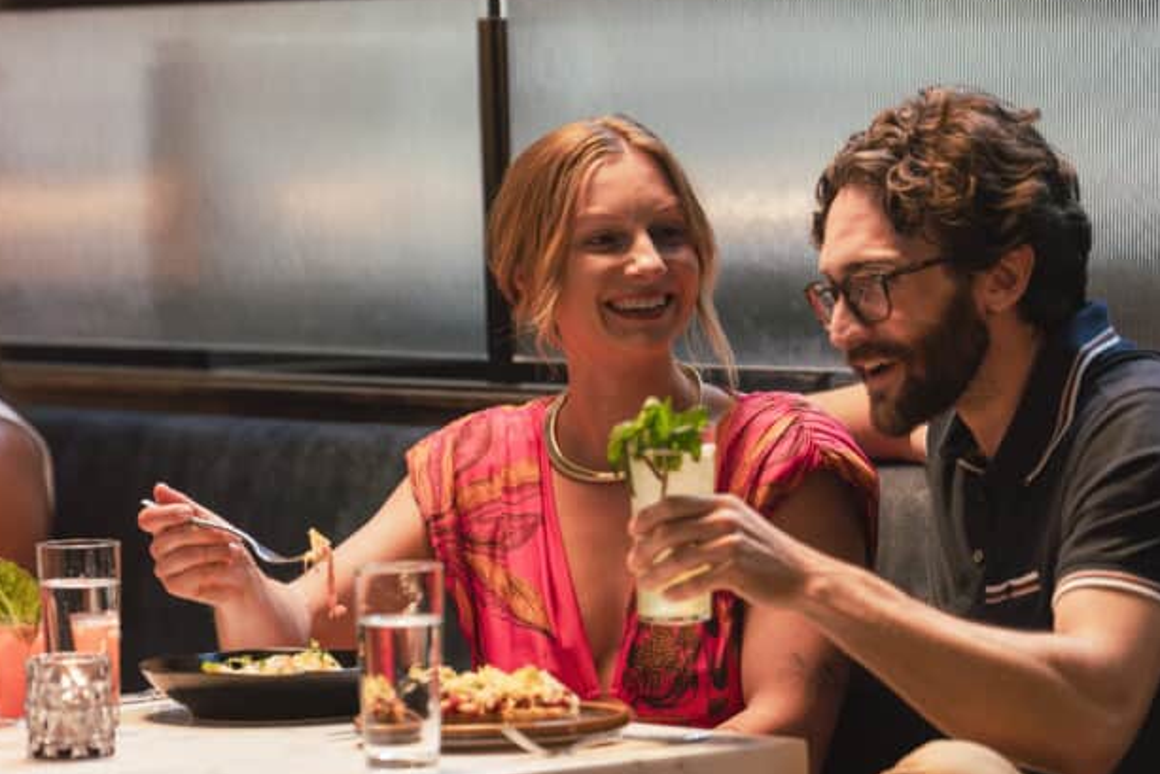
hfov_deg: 11.0
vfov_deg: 7.3
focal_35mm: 187
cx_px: 411
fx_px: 6027
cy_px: 345
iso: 2000
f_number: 2.8
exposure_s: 1/320
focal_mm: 112
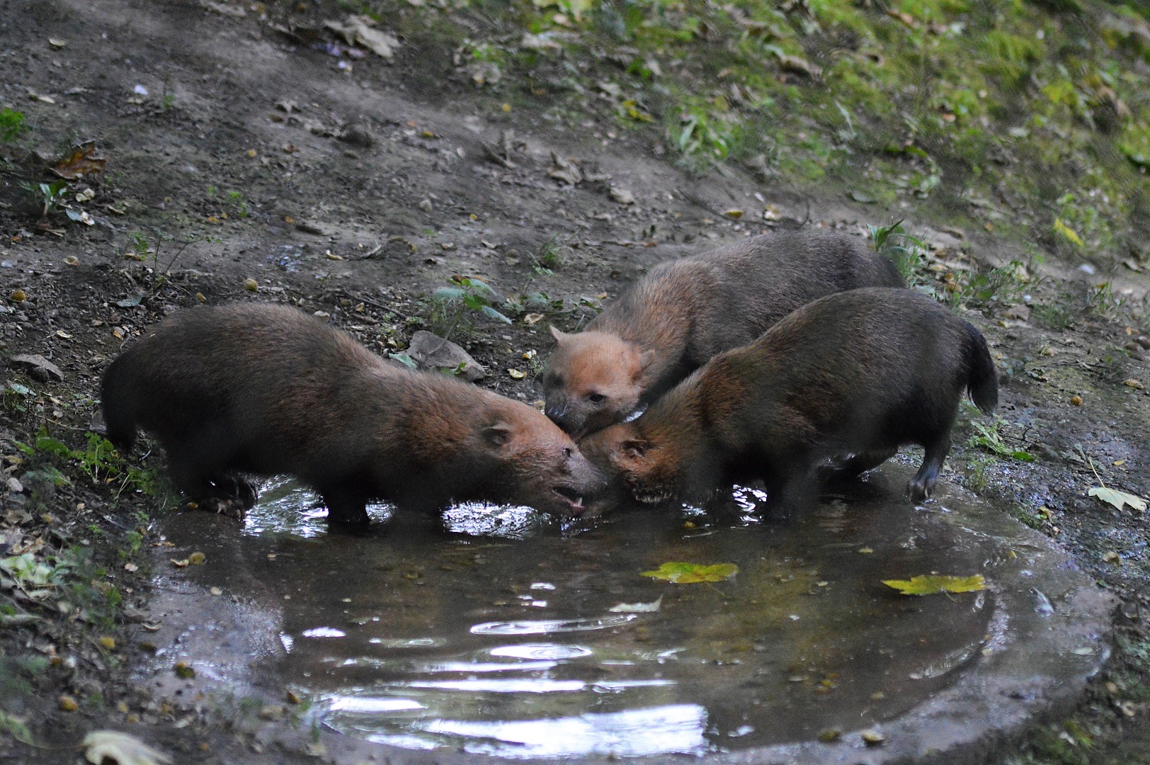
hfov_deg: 10.2
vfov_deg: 6.8
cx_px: 575
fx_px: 6463
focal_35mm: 202
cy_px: 382
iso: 3200
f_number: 4.2
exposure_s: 1/1000
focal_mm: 135
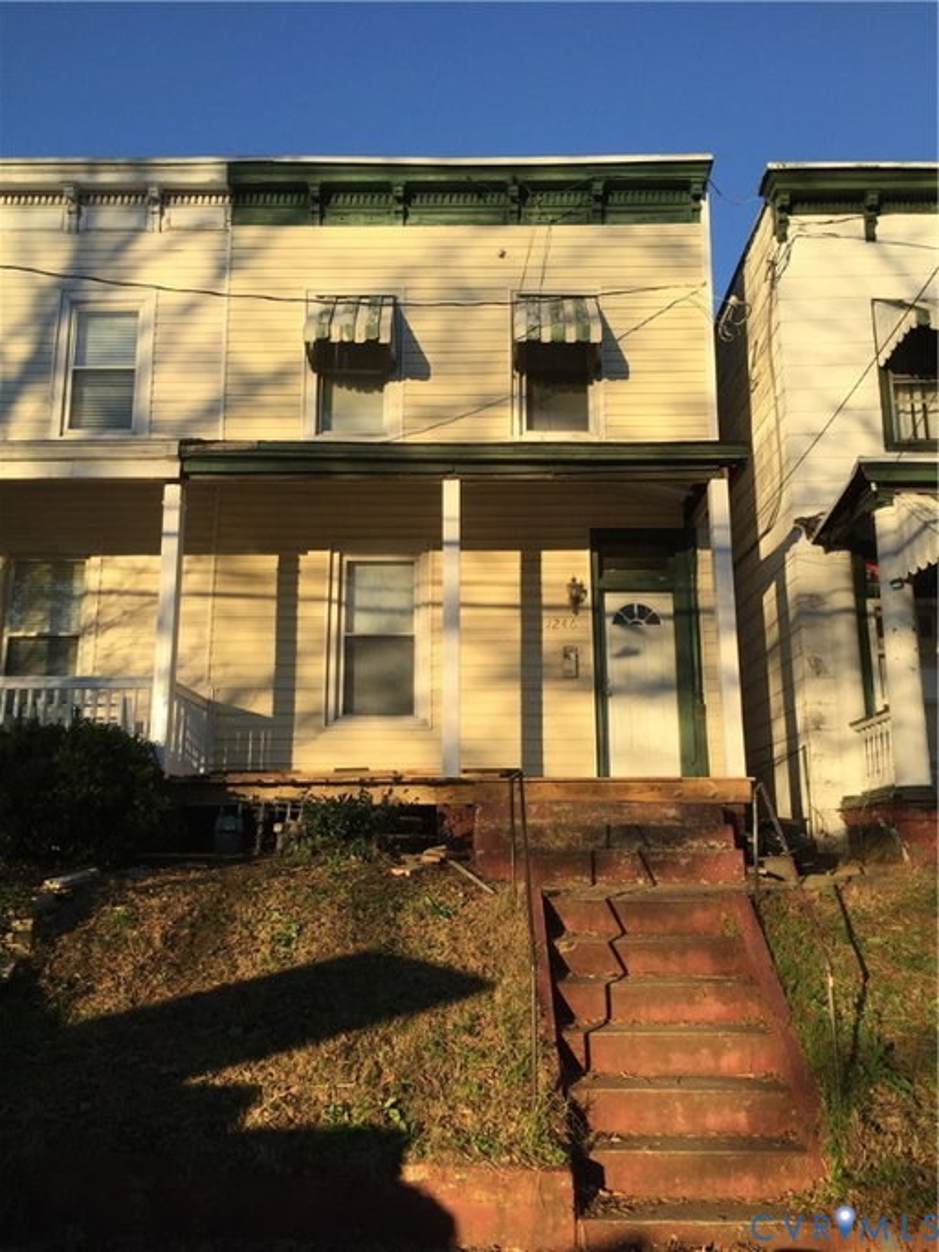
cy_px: 626
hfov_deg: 48.2
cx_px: 470
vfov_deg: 61.7
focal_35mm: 29
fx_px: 1049
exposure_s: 1/1319
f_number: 2.2
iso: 32
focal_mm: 4.15
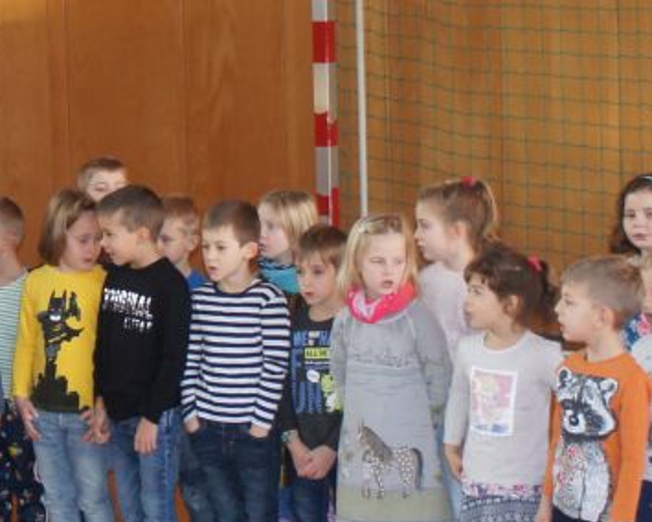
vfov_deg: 12.9
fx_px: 2296
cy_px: 123
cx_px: 72
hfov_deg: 16.0
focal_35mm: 119
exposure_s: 1/60
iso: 640
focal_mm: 20
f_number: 4
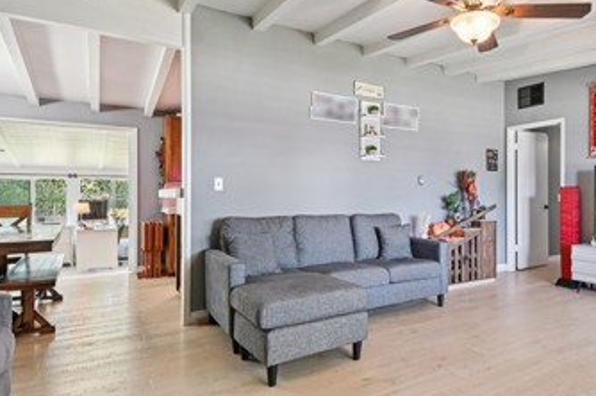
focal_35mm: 23
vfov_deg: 55.0
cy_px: 198
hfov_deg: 74.6
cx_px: 378
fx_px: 380
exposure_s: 1/2
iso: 250
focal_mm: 12
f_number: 8
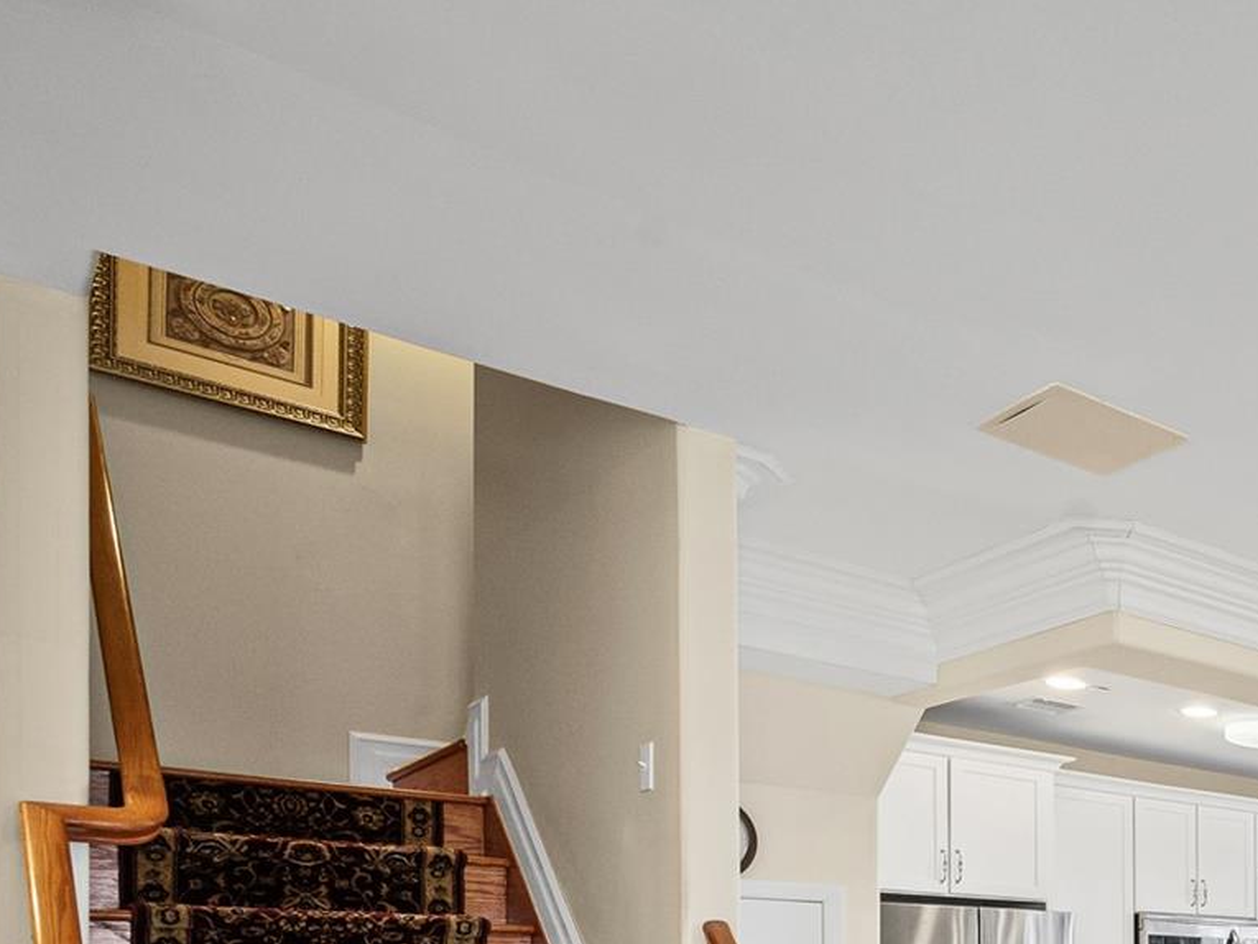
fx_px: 1309
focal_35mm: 36
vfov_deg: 34.9
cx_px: 1559
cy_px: 1000
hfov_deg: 37.0
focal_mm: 14
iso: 1600
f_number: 8
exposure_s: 1/20
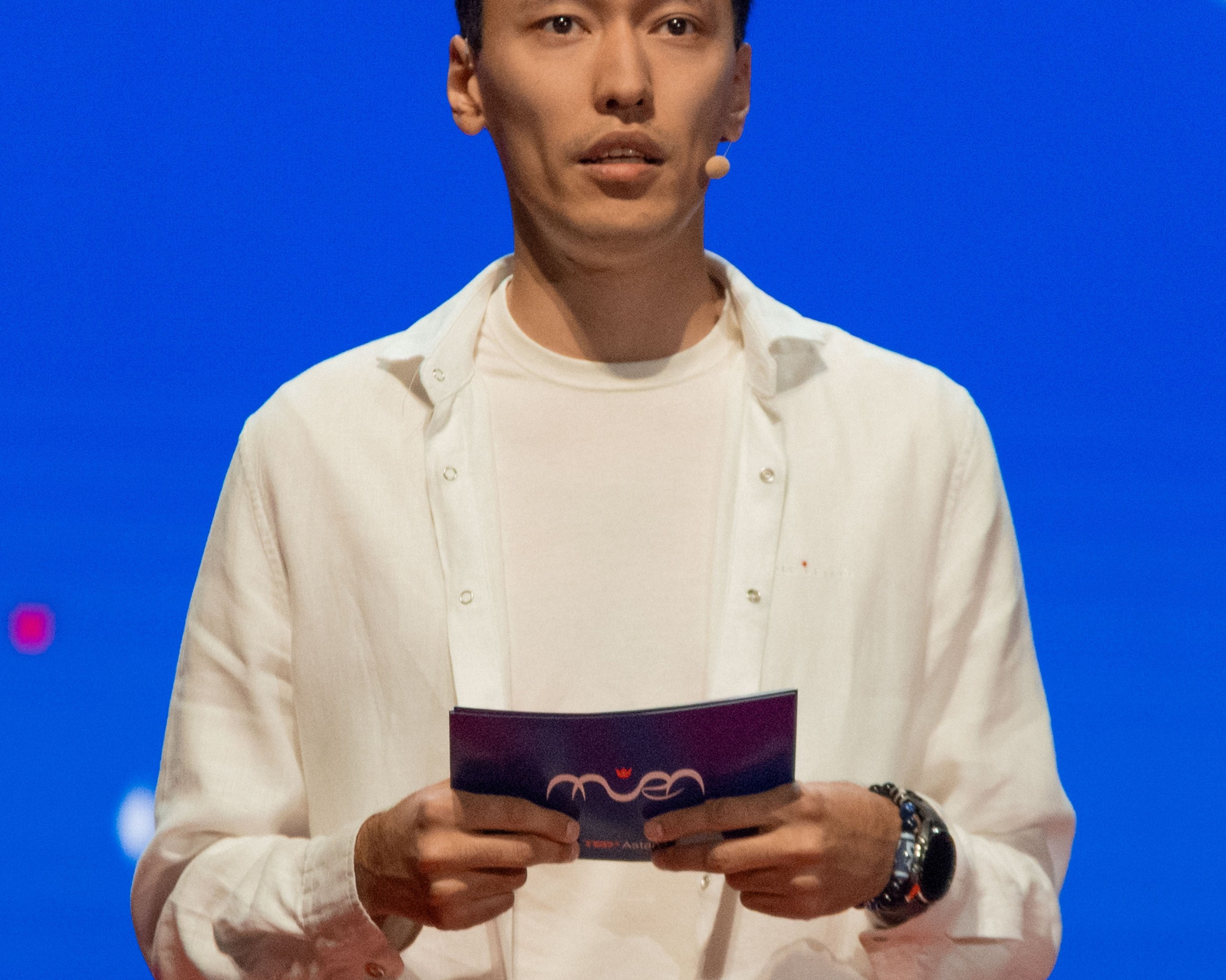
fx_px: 10086
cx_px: 582
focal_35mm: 278
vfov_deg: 5.6
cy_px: 398
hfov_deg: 7.0
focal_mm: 185
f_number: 2.8
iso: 1250
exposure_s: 1/400
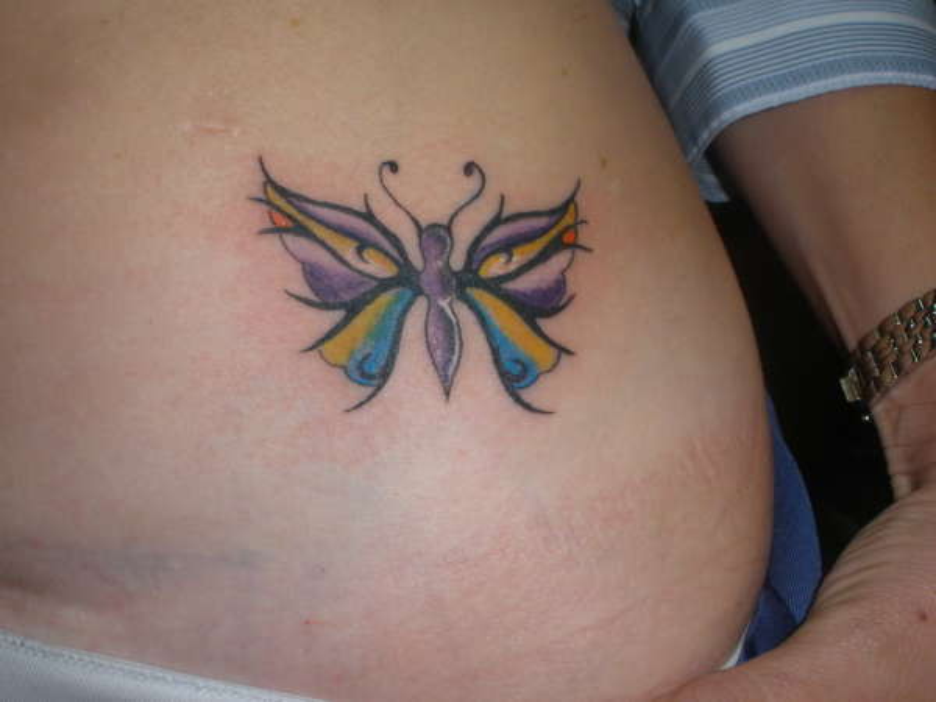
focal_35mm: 44
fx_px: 1190
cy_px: 351
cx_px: 468
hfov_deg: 42.9
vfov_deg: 32.9
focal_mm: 7.7
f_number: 6.4
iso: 160
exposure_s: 1/40
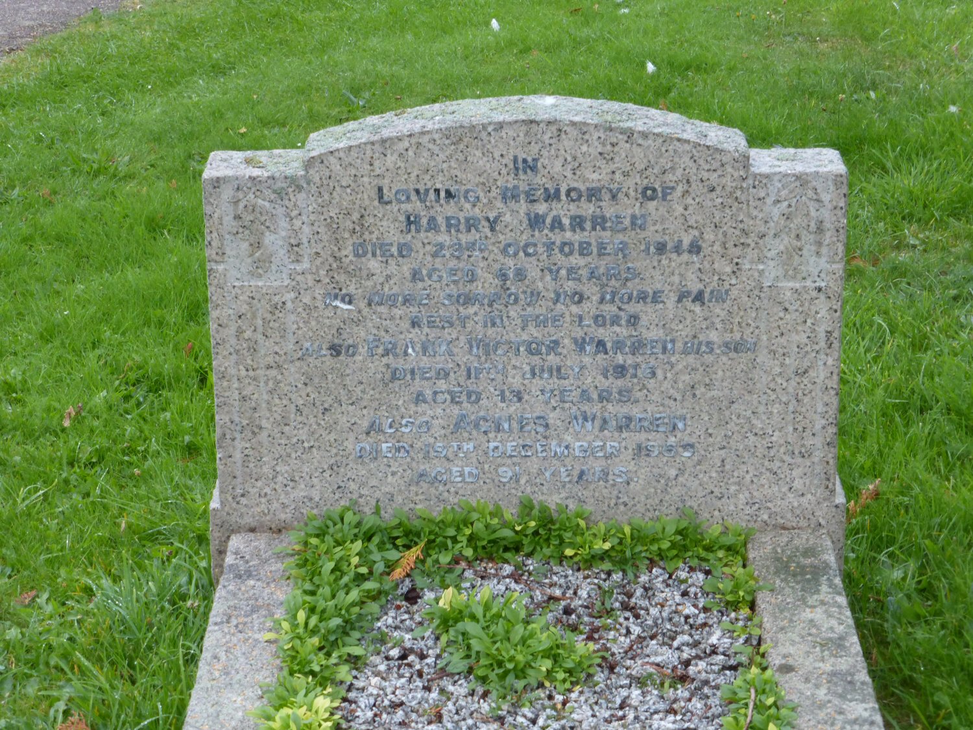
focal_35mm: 91
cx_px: 486
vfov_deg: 16.2
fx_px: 2558
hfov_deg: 21.5
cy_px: 365
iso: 320
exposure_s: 1/60
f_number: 5.2
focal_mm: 15.1
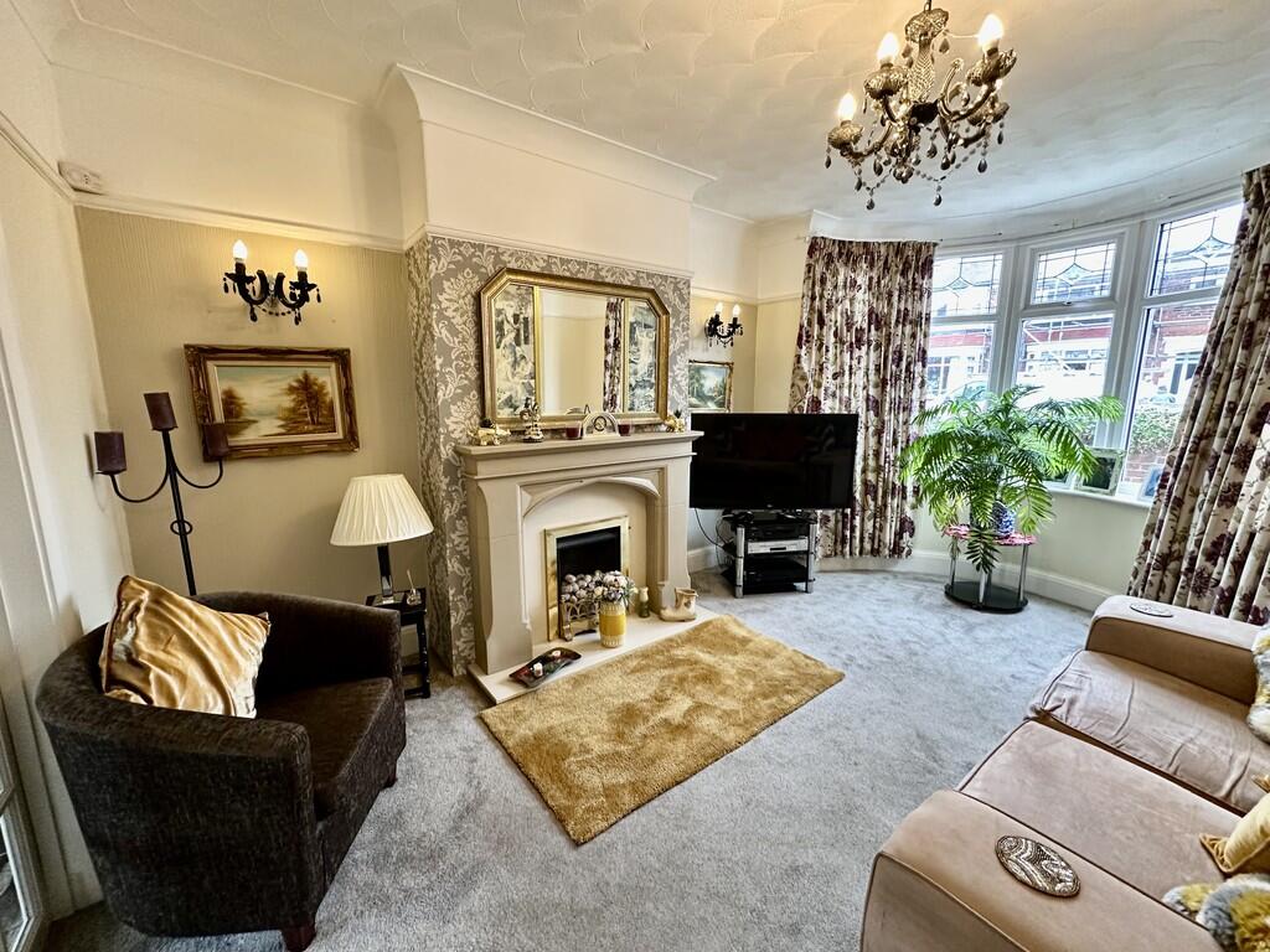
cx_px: 635
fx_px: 514
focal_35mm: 14
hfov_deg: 102.1
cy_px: 476
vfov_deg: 85.7
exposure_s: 1/50
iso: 250
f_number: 2.2
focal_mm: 2.22
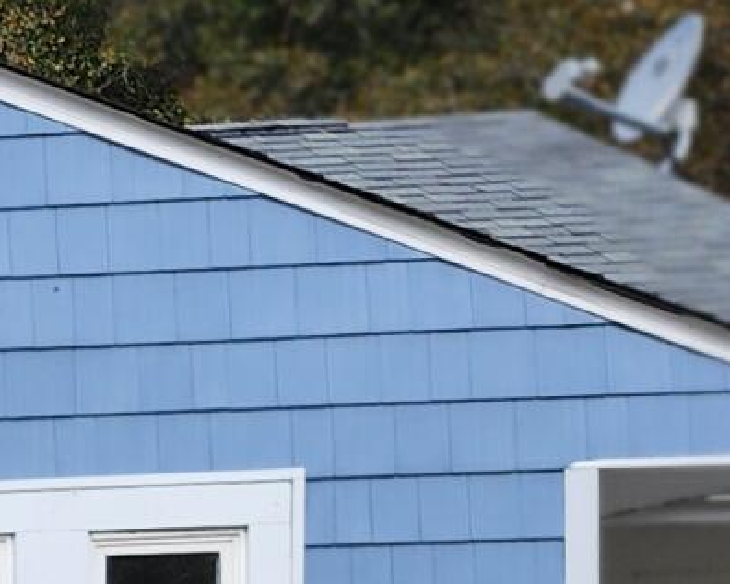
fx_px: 3674
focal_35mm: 170
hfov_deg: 9.2
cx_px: -1397
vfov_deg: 8.8
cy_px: 1010
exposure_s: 1/1202
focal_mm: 5.54
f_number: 1.8
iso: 25
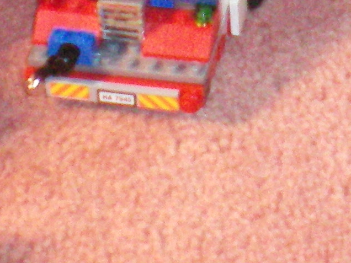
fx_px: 1977
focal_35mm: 195
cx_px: 487
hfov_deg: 9.9
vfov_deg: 7.4
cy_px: -170
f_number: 3.1
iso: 400
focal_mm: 6.3
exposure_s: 1/60
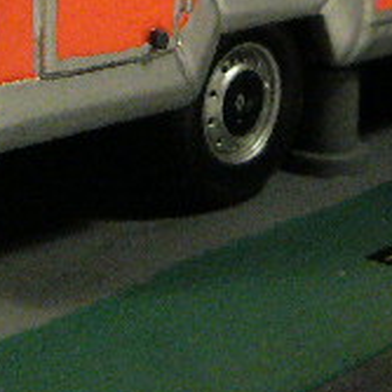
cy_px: -155
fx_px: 1871
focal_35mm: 146
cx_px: 155
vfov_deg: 11.6
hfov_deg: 12.0
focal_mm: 5.8
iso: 400
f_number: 2.8
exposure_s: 1/320
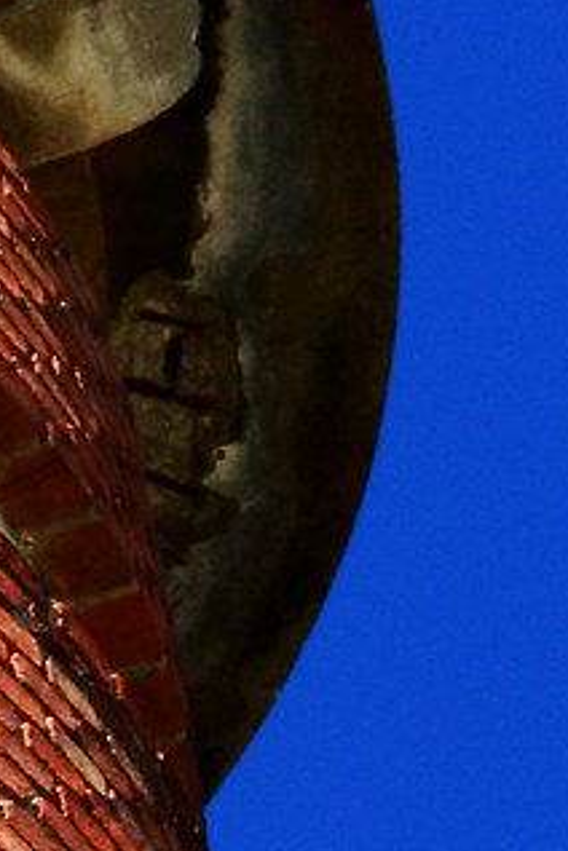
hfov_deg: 3.4
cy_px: 1900
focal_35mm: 396
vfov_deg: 5.1
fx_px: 9366
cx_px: -835
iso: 320
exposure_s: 1/500
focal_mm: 35
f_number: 11
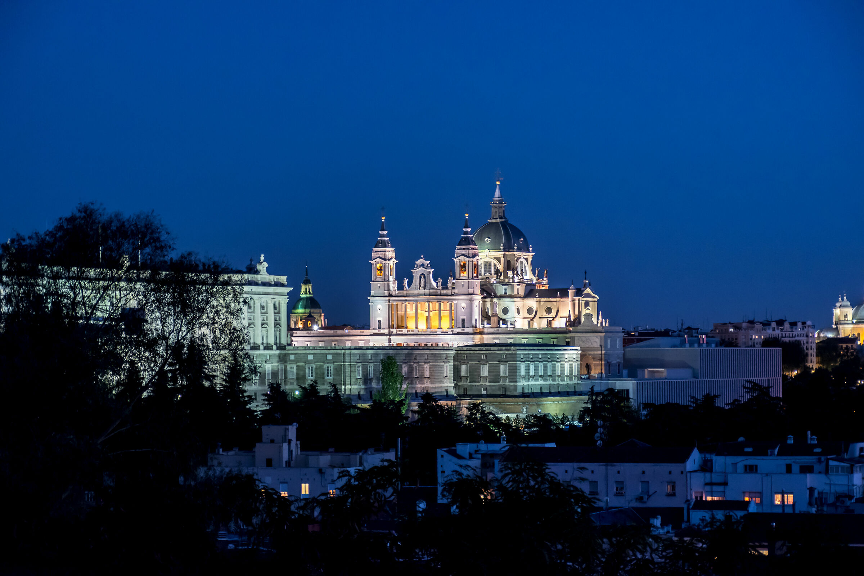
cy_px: 288
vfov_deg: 13.8
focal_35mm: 99
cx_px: 432
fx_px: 2376
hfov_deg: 20.6
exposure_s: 1/5
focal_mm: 66
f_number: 5
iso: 1000
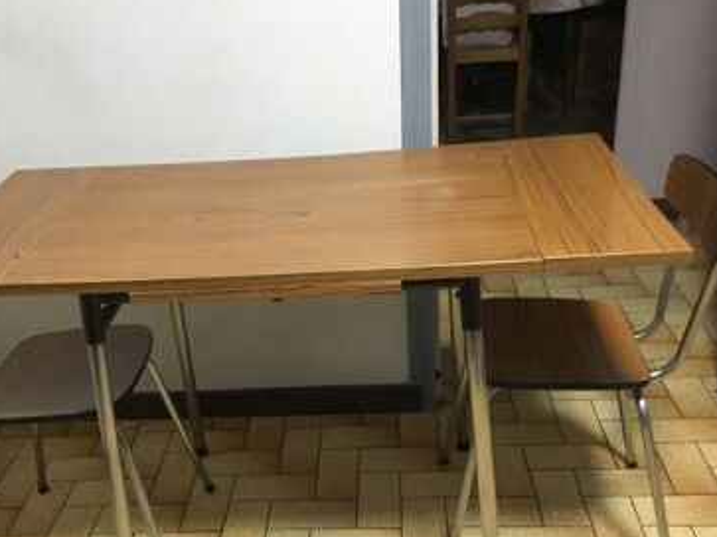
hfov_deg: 45.7
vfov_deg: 34.9
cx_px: 306
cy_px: 345
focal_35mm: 41
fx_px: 849
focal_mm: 3.3
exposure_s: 1/17
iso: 250
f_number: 2.4
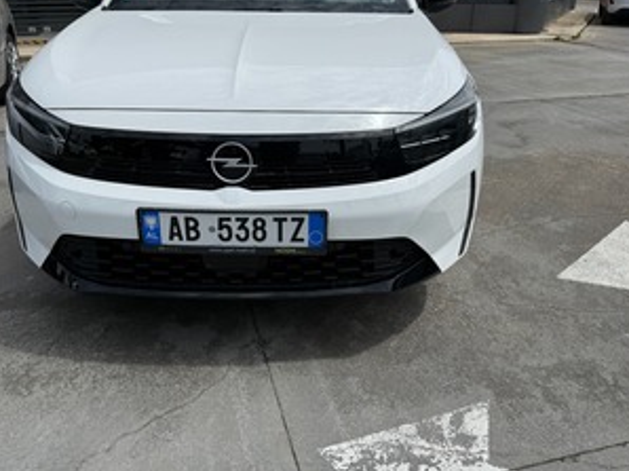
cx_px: 296
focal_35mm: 29
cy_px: 188
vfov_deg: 47.9
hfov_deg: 61.7
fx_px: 527
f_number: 1.78
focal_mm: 6.76
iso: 80
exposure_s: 1/8130
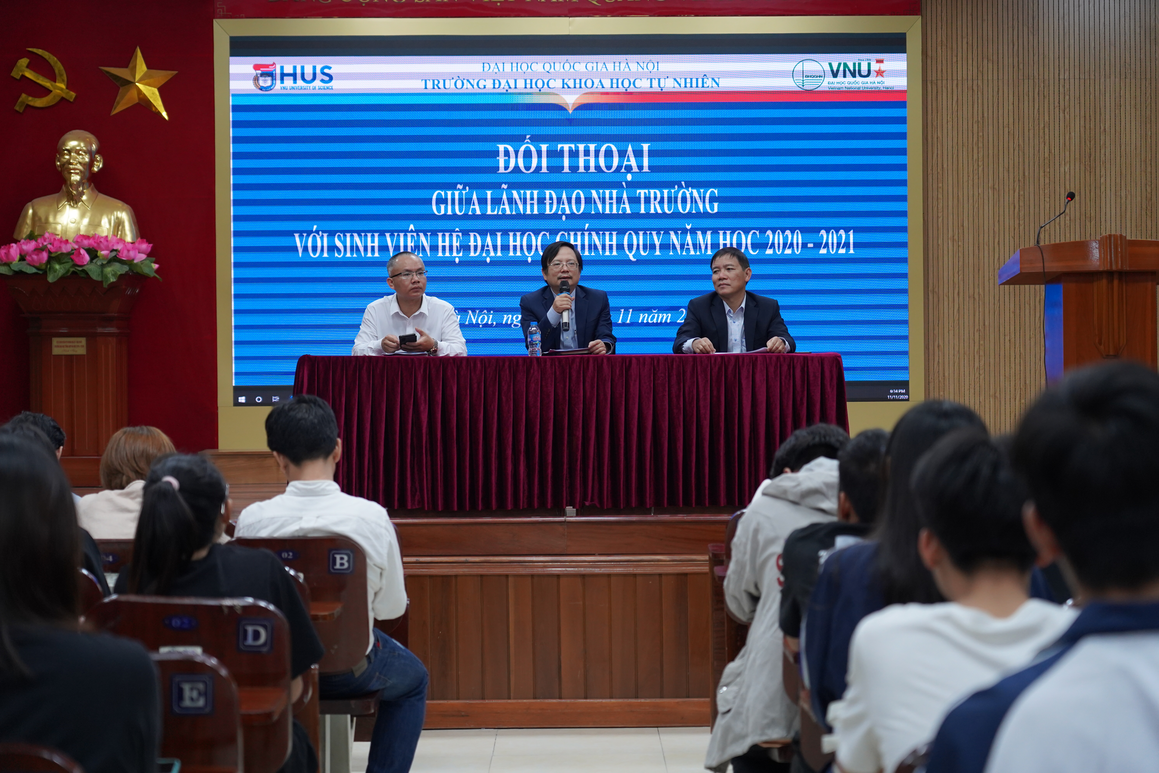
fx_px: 2221
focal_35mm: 69
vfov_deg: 19.7
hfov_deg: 29.2
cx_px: 580
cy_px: 386
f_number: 4
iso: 1600
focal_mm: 69
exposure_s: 1/160
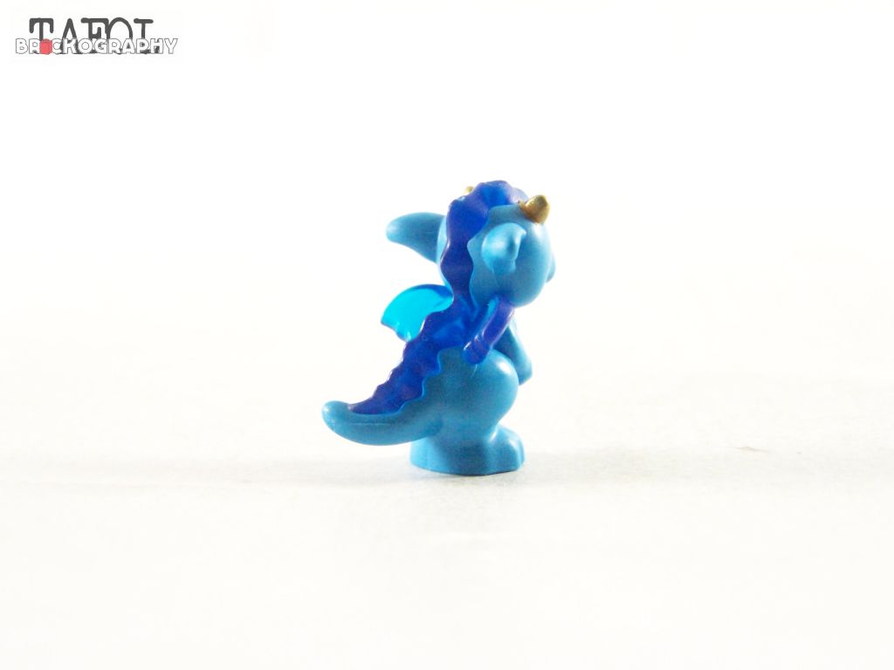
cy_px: 335
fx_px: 2428
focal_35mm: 94
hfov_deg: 20.9
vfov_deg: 15.7
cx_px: 447
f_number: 3.2
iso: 400
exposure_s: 1/60
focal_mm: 15.6
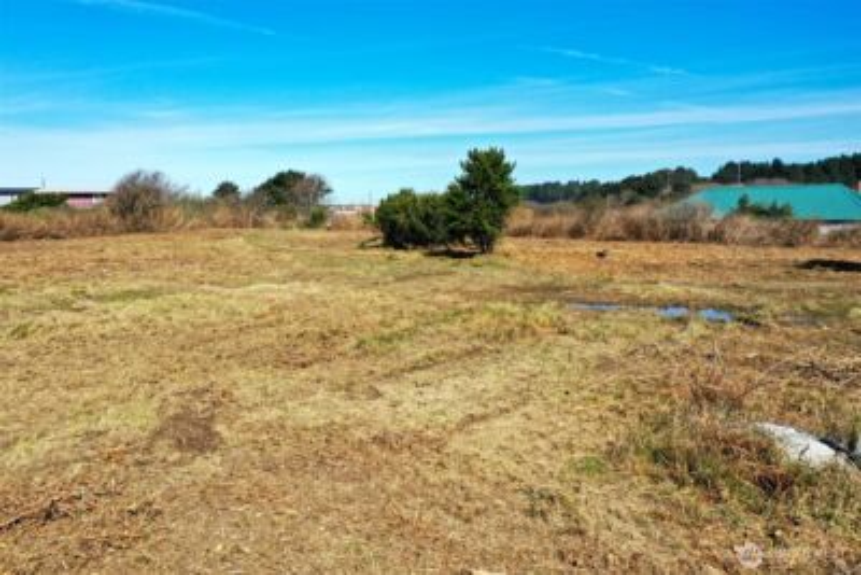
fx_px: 670
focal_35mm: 28
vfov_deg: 46.4
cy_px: 288
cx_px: 430
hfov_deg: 65.5
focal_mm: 10.3
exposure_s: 1/400
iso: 100
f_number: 5.6
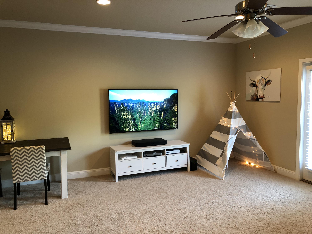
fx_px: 252
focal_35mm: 28
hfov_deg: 63.4
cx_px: 156
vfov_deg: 49.7
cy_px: 117
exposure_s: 1/15
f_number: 1.8
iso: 50
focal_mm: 3.99
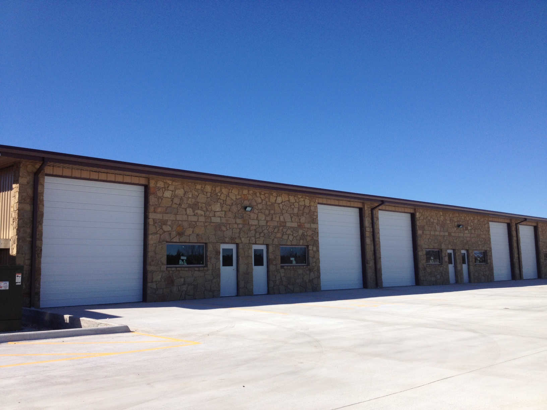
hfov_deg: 52.6
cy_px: 205
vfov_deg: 40.7
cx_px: 274
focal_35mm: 35
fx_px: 553
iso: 50
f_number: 2.4
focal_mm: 4.28
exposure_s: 1/2045
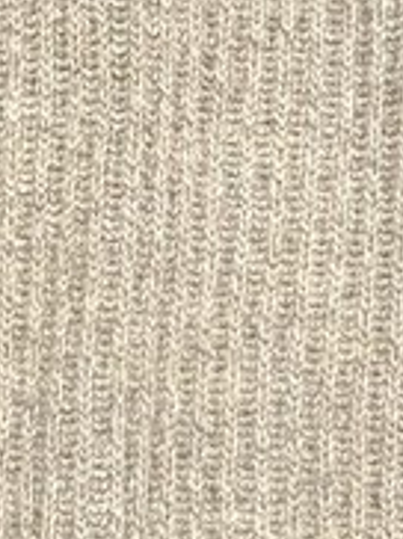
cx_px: 50
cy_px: 145
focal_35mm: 143
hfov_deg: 10.3
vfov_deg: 13.8
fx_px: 2225
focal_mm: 4.25
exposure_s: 1/60
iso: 320
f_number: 1.8
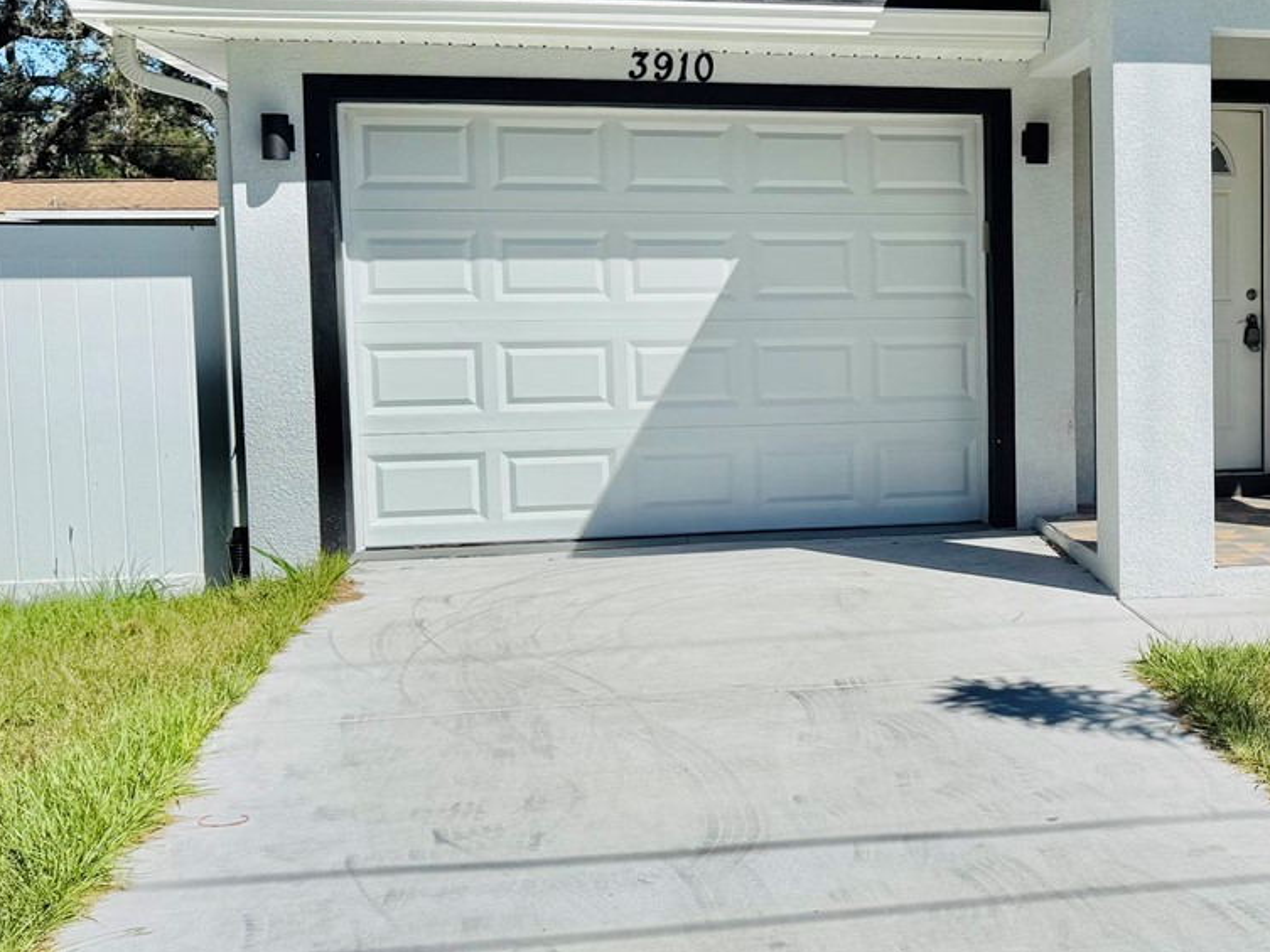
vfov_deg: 28.5
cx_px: 1150
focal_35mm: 51
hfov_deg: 35.2
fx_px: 1871
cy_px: 409
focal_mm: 6.76
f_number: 1.78
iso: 80
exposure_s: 1/9091
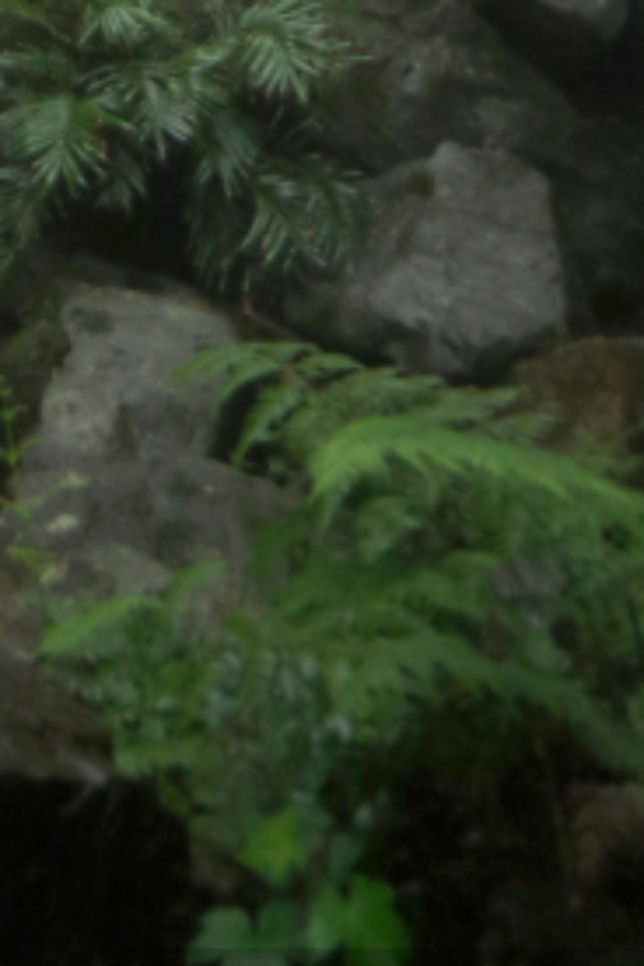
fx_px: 2683
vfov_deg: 17.0
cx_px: -233
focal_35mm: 100
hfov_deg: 13.1
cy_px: -738
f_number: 3.5
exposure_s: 1/80
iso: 400
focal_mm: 18
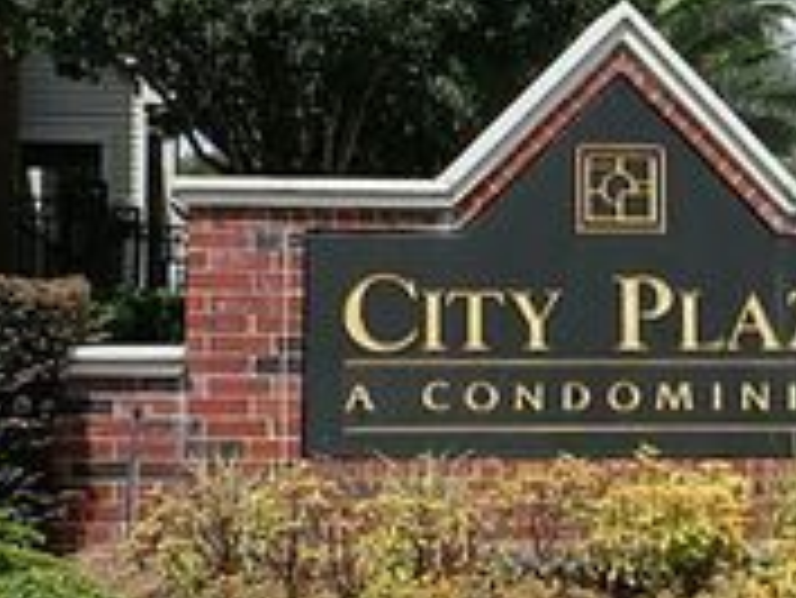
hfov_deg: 24.6
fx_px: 1818
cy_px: 178
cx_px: 486
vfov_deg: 18.6
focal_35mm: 79
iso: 112
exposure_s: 1/982
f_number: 3.5
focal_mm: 5
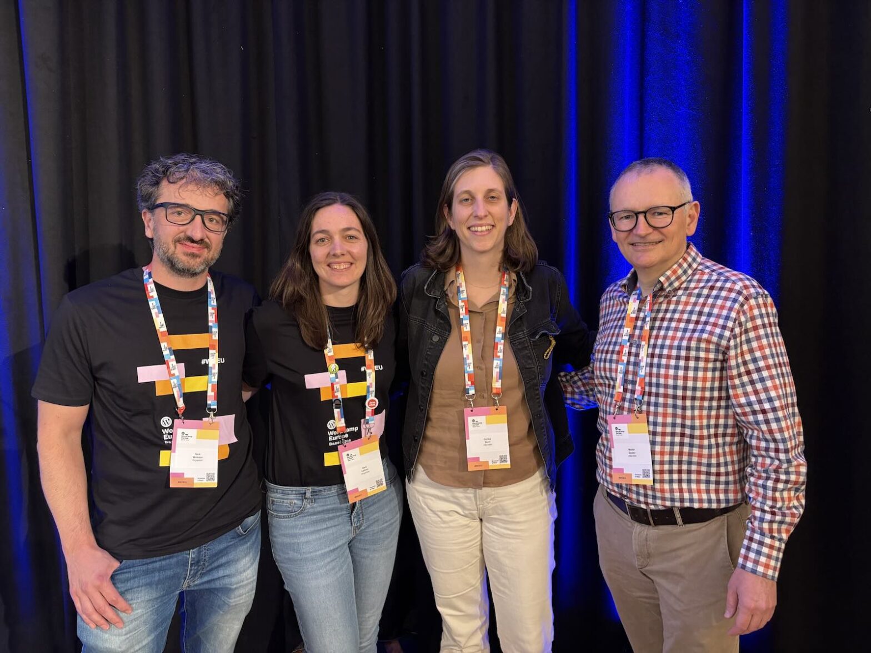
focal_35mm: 26
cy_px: 326
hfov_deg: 67.3
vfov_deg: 53.1
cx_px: 436
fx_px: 654
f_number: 1.6
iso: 250
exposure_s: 1/50
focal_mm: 5.96
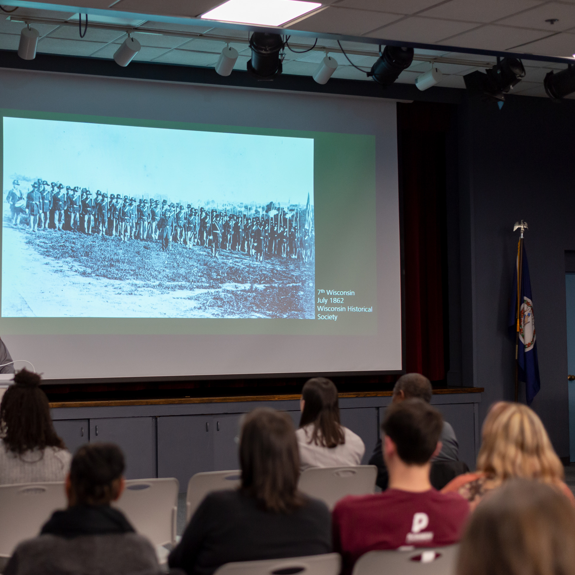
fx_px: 1203
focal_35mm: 64
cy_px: 287
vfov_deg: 26.9
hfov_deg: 26.7
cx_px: 190
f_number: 2
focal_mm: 50
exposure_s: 1/125
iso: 2000
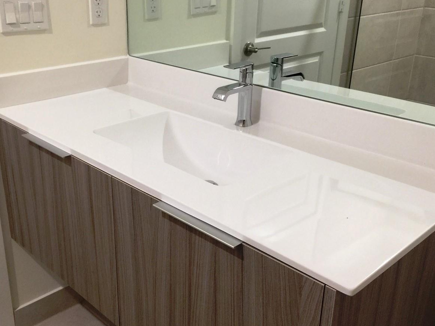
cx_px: 180
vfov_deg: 36.0
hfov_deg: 46.6
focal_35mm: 40
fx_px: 503
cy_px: 168
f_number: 2.2
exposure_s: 1/15
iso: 80
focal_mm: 4.15
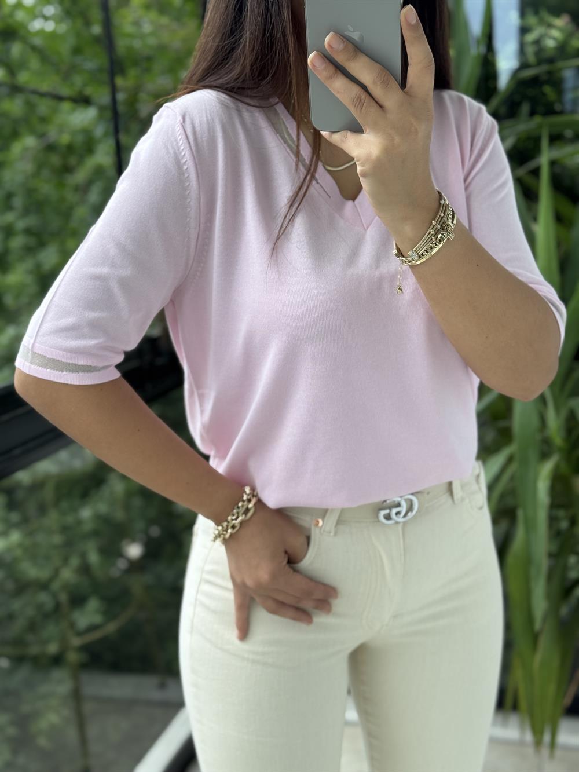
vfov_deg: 39.7
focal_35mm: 48
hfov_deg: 30.3
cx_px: 290
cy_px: 386
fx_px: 1070
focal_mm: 6.76
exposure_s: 1/317
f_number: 1.78
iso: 64
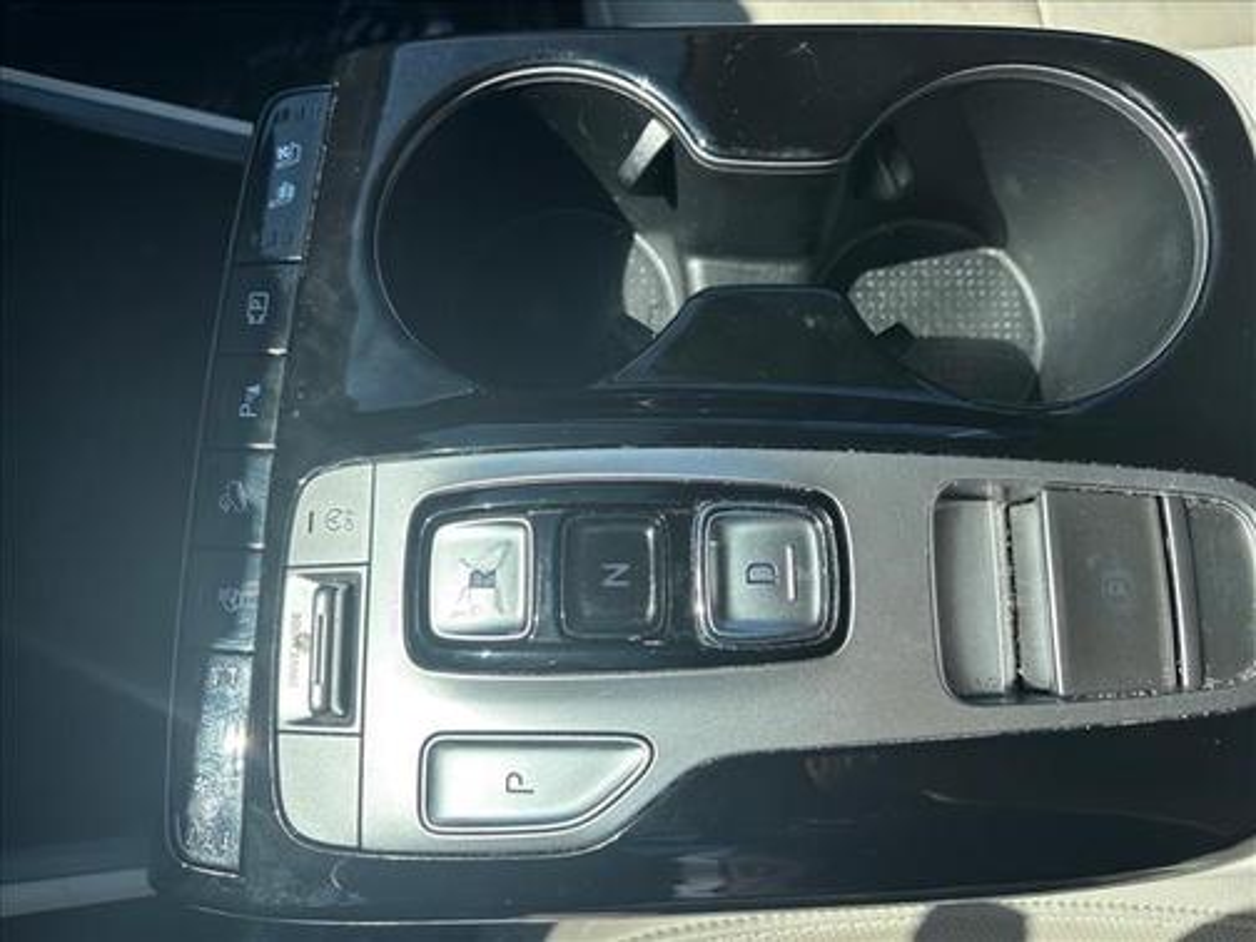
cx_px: 628
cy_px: 471
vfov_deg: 53.1
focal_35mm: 26
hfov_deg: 67.3
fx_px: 943
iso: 50
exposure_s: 1/1953
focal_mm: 5.96
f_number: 1.6
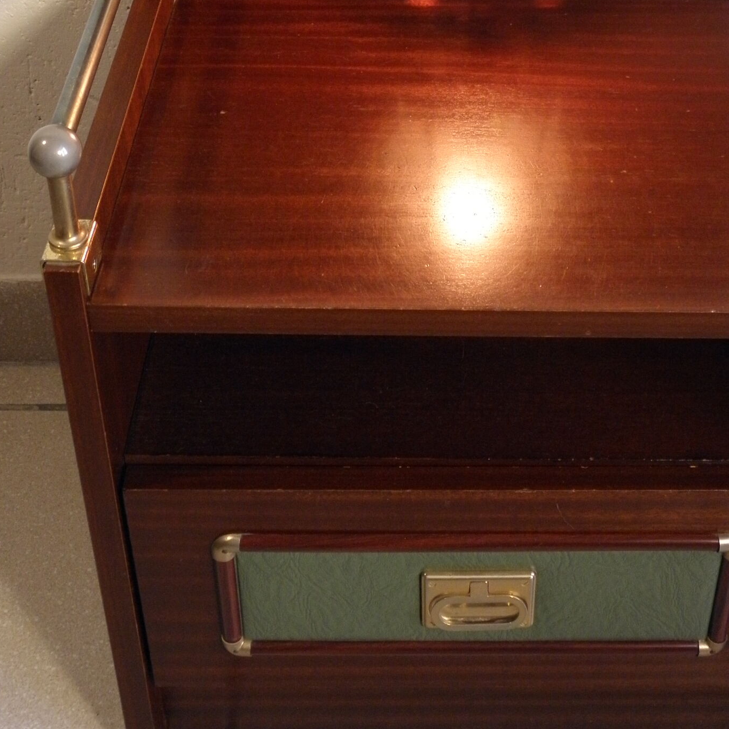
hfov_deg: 27.2
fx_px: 1501
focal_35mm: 63
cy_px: 148
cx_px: 473
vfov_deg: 26.8
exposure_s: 1/30
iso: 200
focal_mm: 6.8
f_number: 3.7
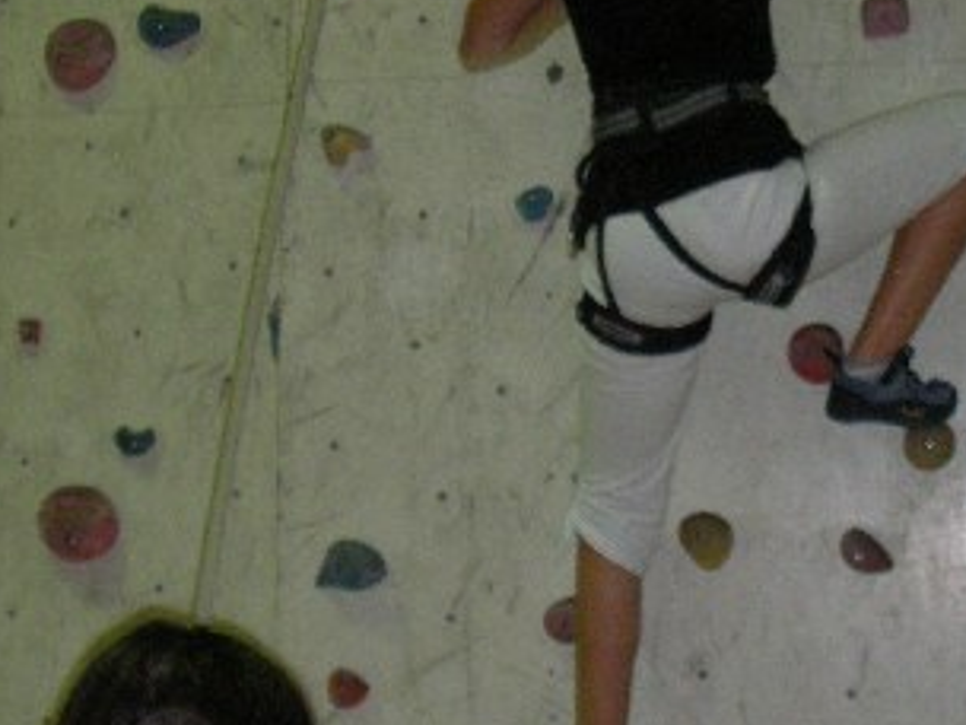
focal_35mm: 81
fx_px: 2260
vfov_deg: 18.2
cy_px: 258
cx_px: 785
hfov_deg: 23.7
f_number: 3.5
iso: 267
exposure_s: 1/30
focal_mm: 6.3
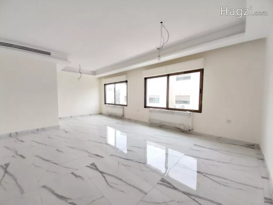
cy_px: 102
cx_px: 136
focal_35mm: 13
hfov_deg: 106.2
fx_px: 103
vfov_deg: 89.9
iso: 100
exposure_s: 1/100
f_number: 2.2
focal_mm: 1.3
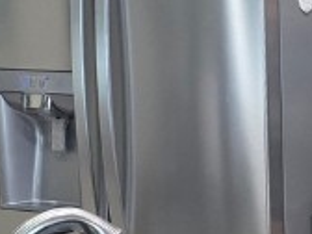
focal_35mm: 140
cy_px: 266
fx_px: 1262
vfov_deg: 10.5
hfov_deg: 13.3
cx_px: 470
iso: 640
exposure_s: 1/120
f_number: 1.7
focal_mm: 6.3
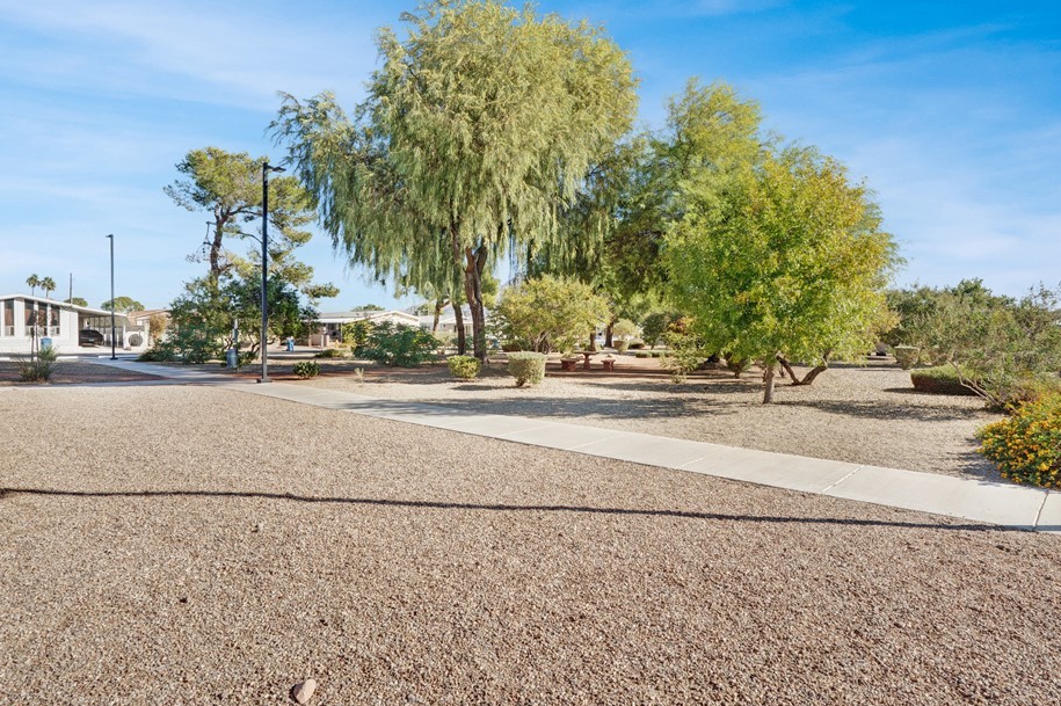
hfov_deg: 86.9
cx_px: 538
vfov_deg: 64.5
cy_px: 343
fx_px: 560
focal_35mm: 19
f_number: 10
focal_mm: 16
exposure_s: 1/640
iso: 500
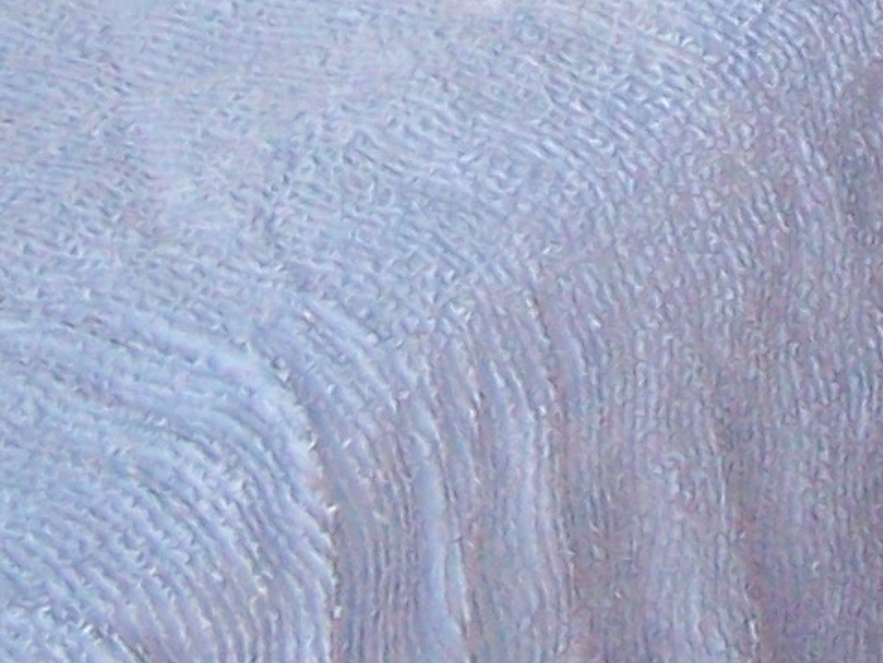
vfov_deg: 6.4
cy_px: -680
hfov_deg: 8.7
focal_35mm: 225
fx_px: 5742
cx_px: 916
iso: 200
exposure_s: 1/80
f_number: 2.8
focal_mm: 6.3
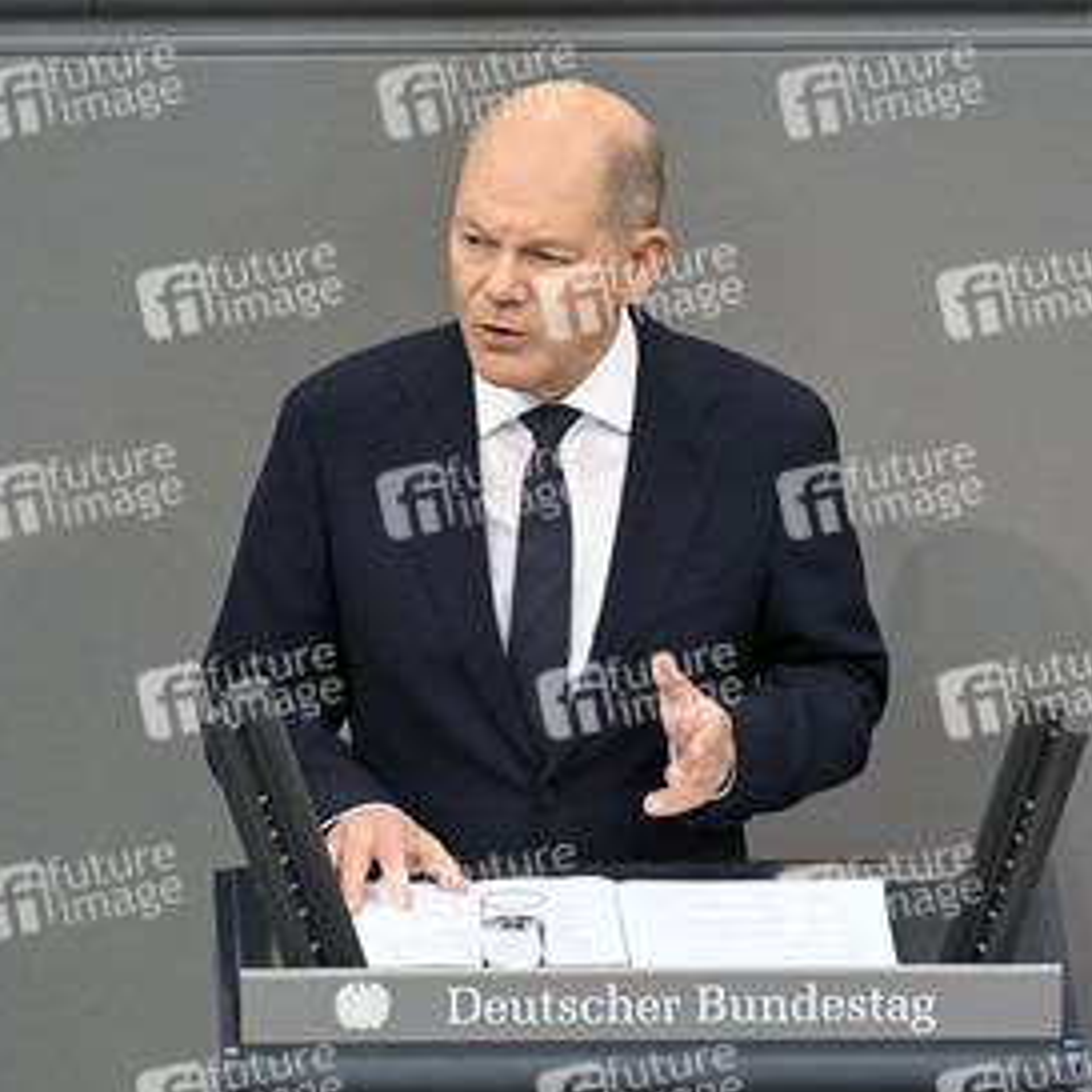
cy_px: 592
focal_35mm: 701
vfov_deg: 2.5
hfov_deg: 2.5
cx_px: 534
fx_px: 25019
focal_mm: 500
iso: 10000
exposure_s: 1/400
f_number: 5.6
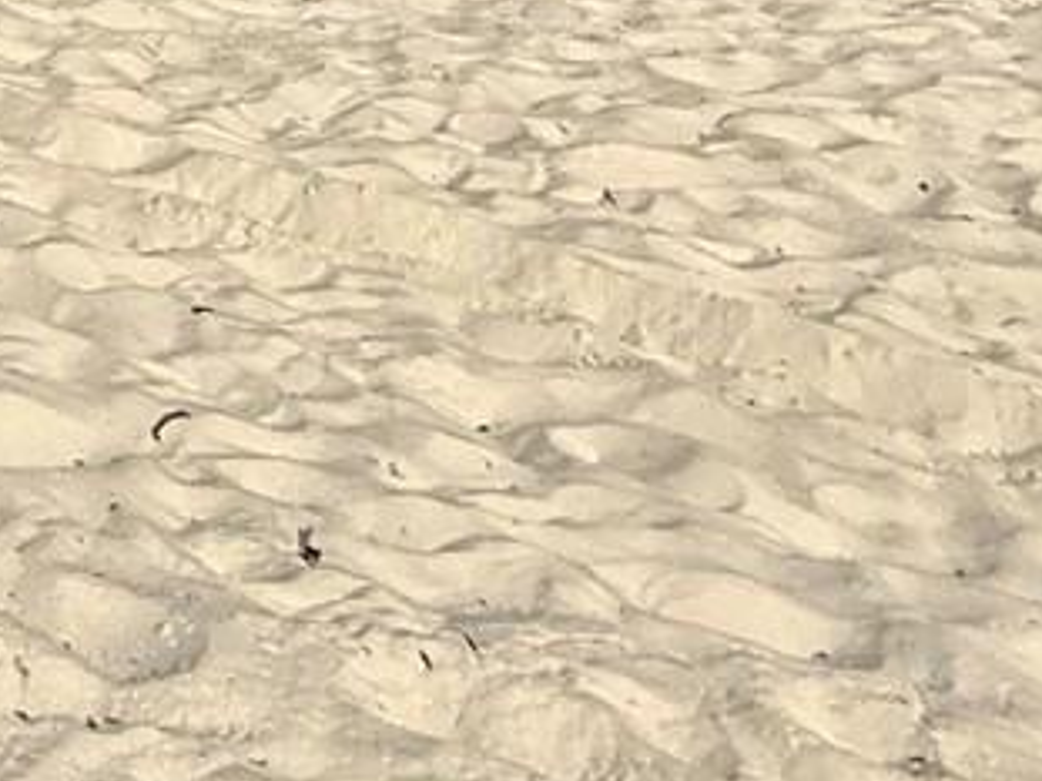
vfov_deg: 13.8
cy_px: -1146
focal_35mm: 72
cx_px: -935
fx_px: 2166
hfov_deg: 19.0
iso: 50
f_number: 2.2
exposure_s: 1/4425
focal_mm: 2.22
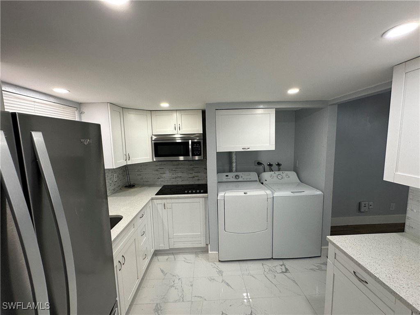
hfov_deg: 102.1
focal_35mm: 14
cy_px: 158
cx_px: 210
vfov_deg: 85.7
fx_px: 170
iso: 125
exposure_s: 1/120
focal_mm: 2.22
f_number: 2.2
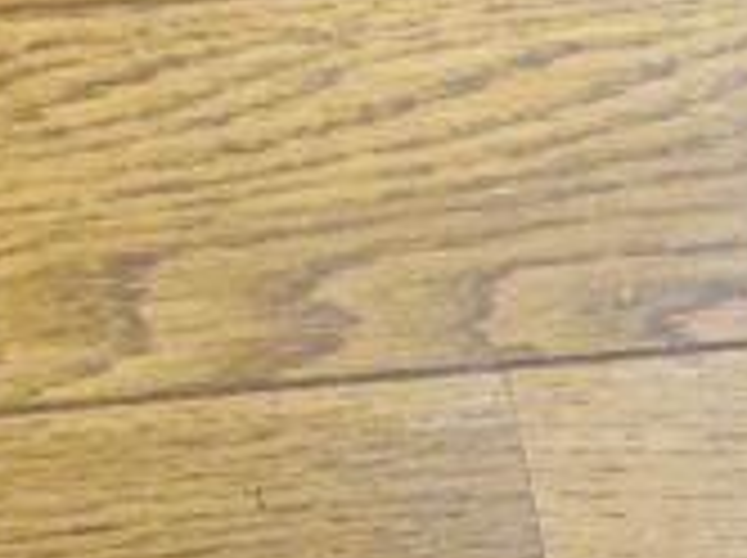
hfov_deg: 9.2
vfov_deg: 6.7
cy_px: 1638
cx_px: 1526
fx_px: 4331
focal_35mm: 201
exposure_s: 1/60
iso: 320
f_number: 1.8
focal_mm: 4.25
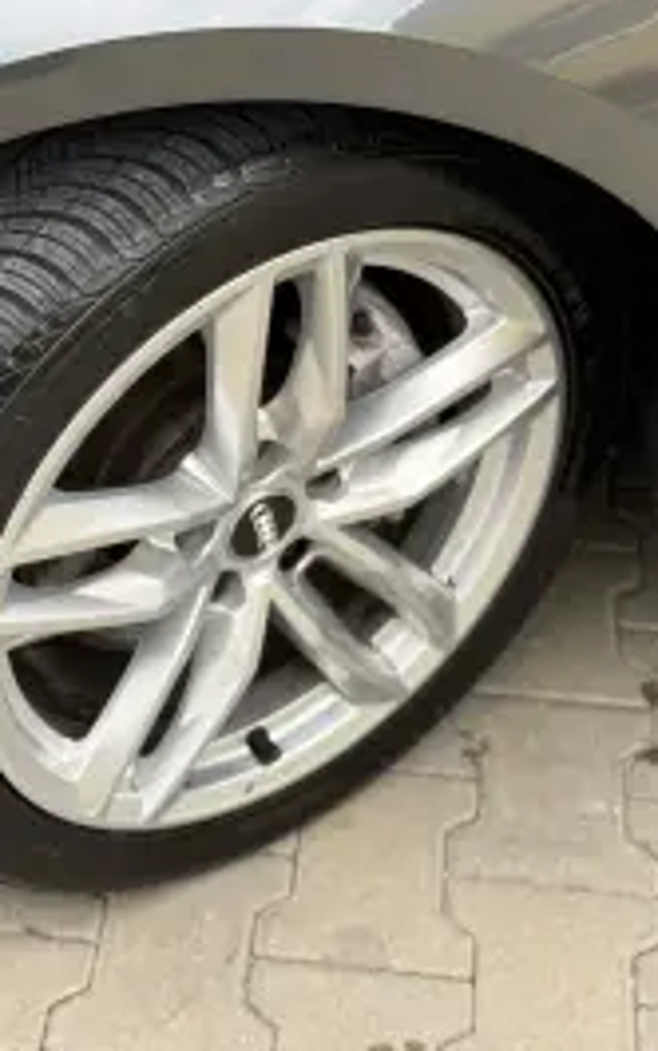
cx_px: 190
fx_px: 1977
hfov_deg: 18.8
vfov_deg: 29.8
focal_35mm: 69
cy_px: 520
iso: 64
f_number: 1.78
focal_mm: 6.76
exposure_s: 1/740
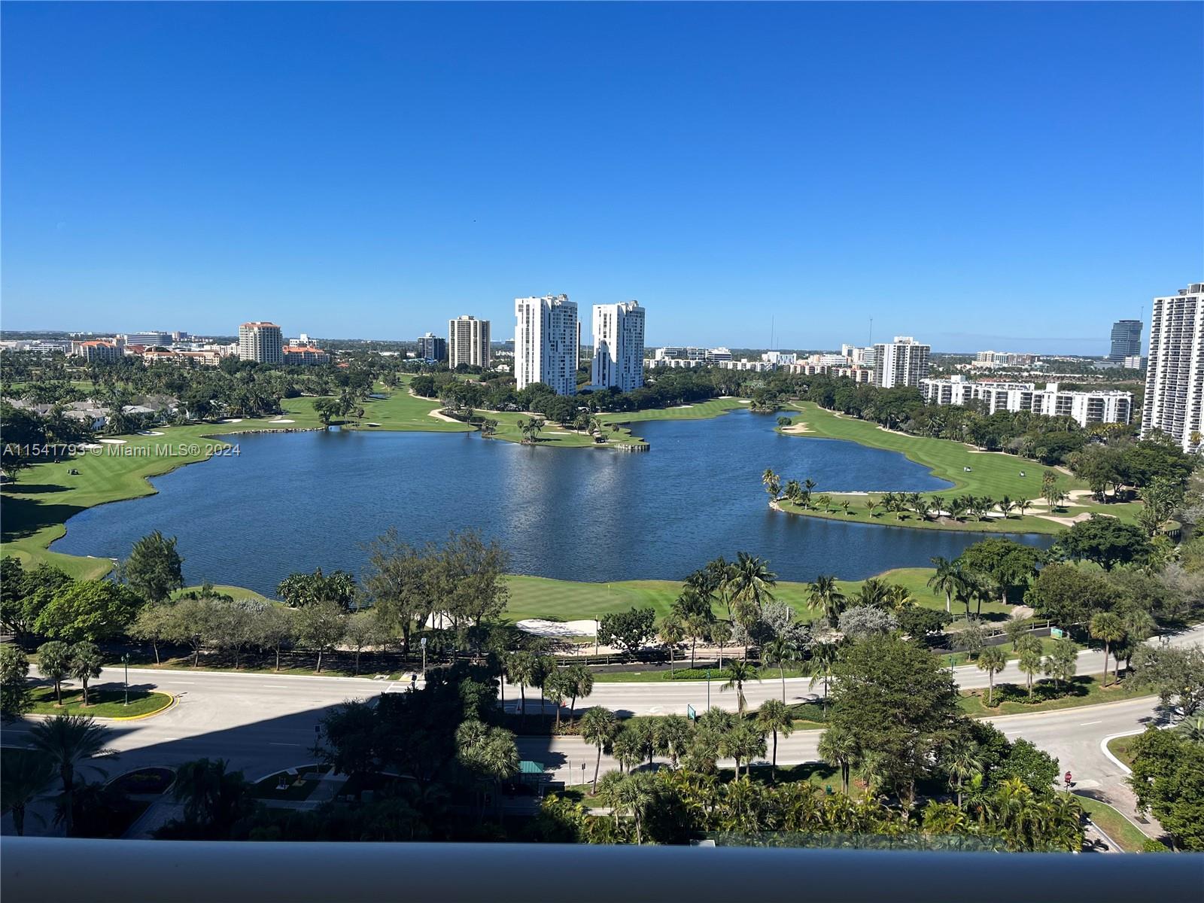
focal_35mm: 26
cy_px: 452
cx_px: 602
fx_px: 904
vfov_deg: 53.1
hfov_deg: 67.3
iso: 50
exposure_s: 1/4016
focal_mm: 5.1
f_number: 1.6
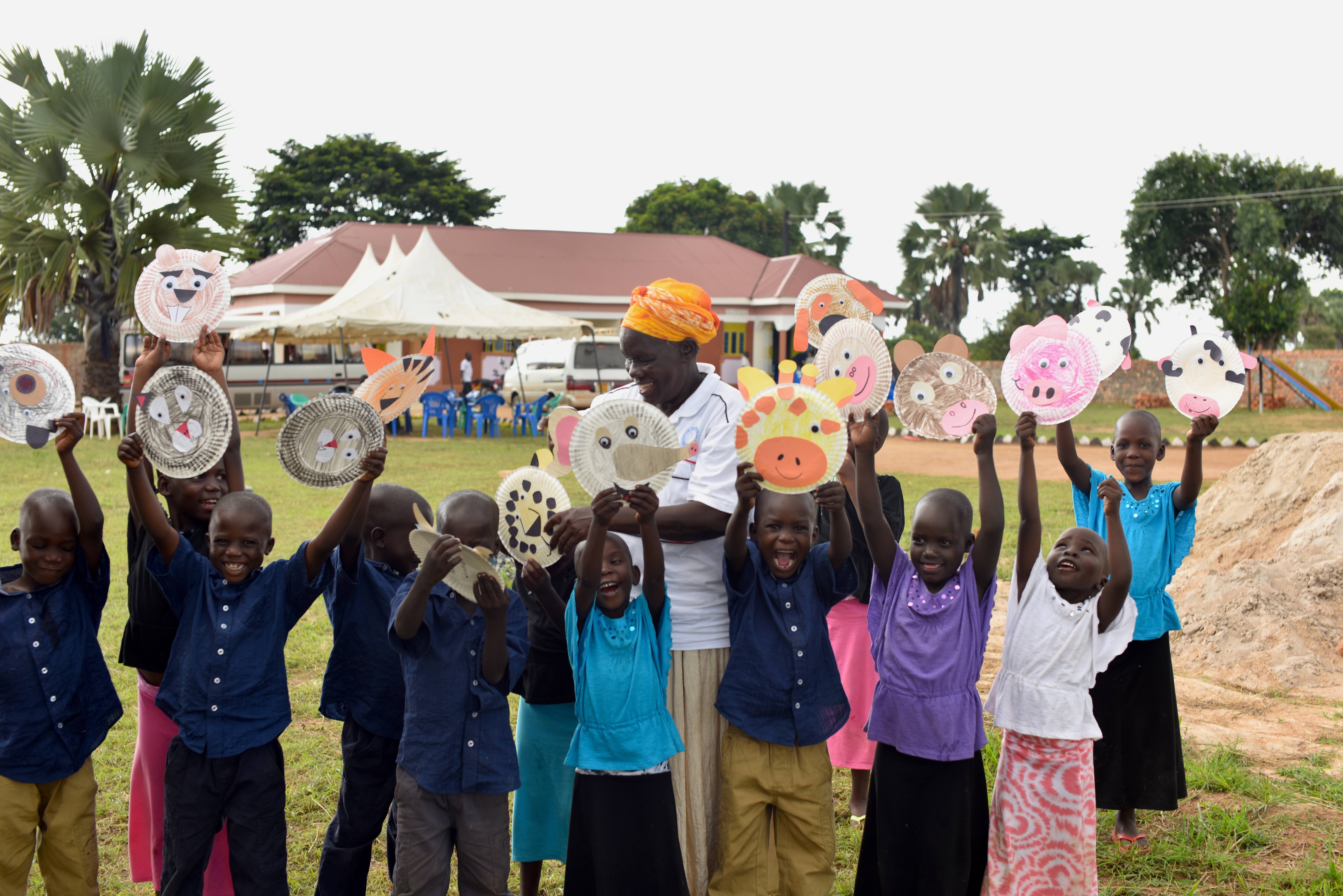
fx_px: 1866
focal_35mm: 50
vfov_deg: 27.0
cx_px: 672
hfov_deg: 39.6
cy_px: 448
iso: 100
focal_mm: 50
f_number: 4.5
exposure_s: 1/160
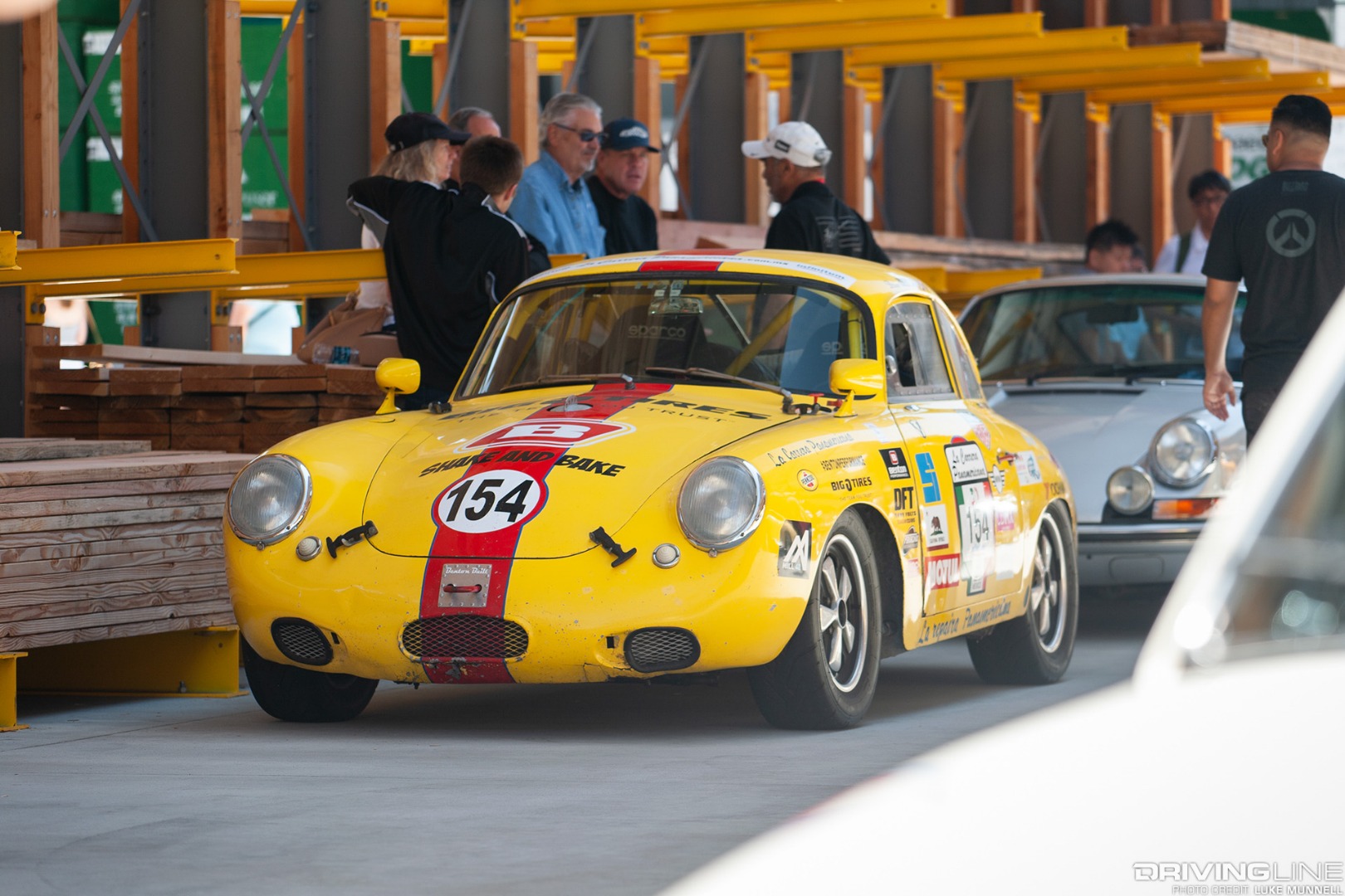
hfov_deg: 14.7
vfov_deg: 9.8
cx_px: 672
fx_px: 5230
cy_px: 448
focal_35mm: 140
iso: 200
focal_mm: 140
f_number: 4
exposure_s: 1/160
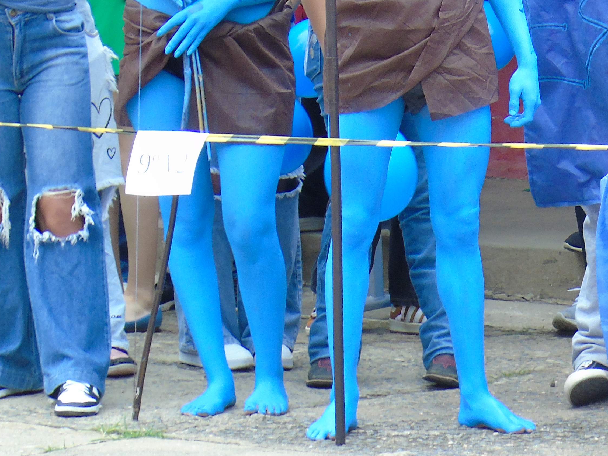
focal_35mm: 283
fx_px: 4971
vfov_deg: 5.2
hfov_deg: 7.0
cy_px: -20
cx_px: 561
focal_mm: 22
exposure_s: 1/80
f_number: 4.6
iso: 100
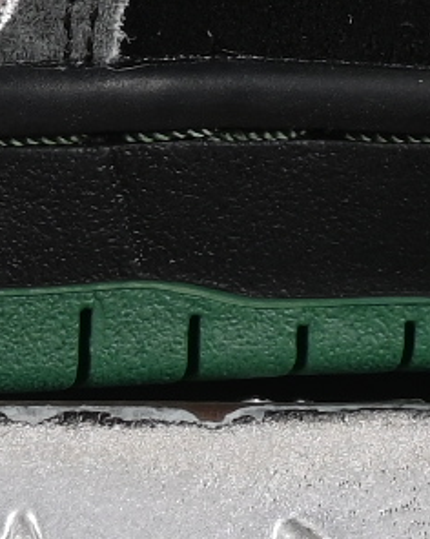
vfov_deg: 2.9
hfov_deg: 2.3
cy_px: -656
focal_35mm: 663
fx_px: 10569
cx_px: 820
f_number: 6.3
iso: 160
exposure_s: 1/60
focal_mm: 50
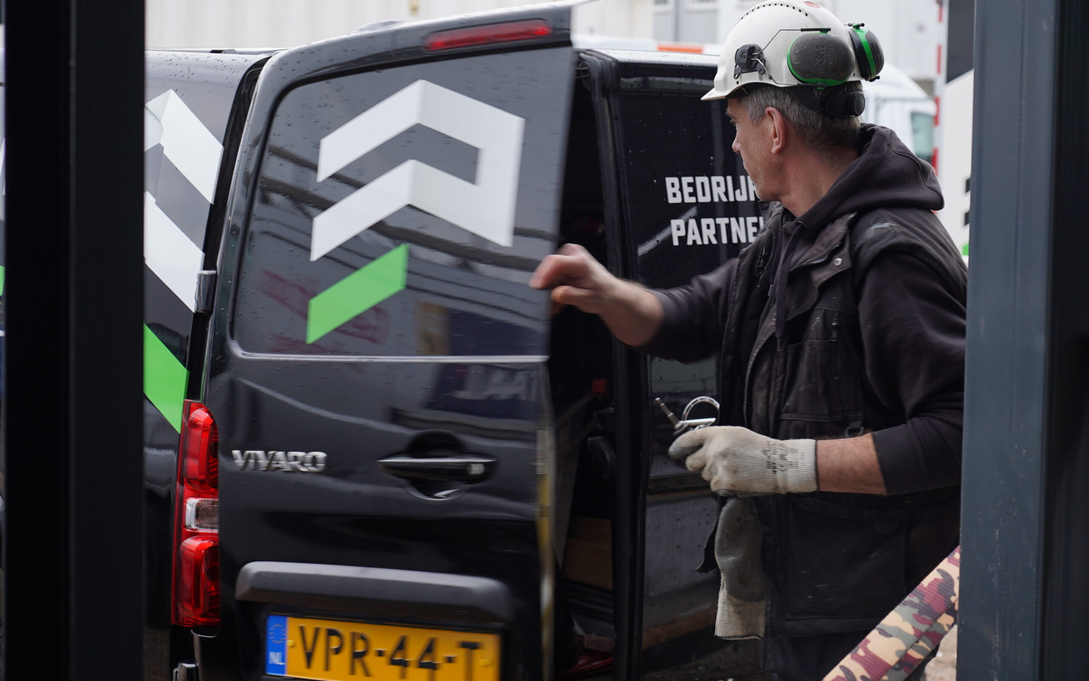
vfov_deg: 15.5
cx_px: 546
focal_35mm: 84
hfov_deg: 24.6
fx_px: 2493
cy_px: 345
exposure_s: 1/50
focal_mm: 55
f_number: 4
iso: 100
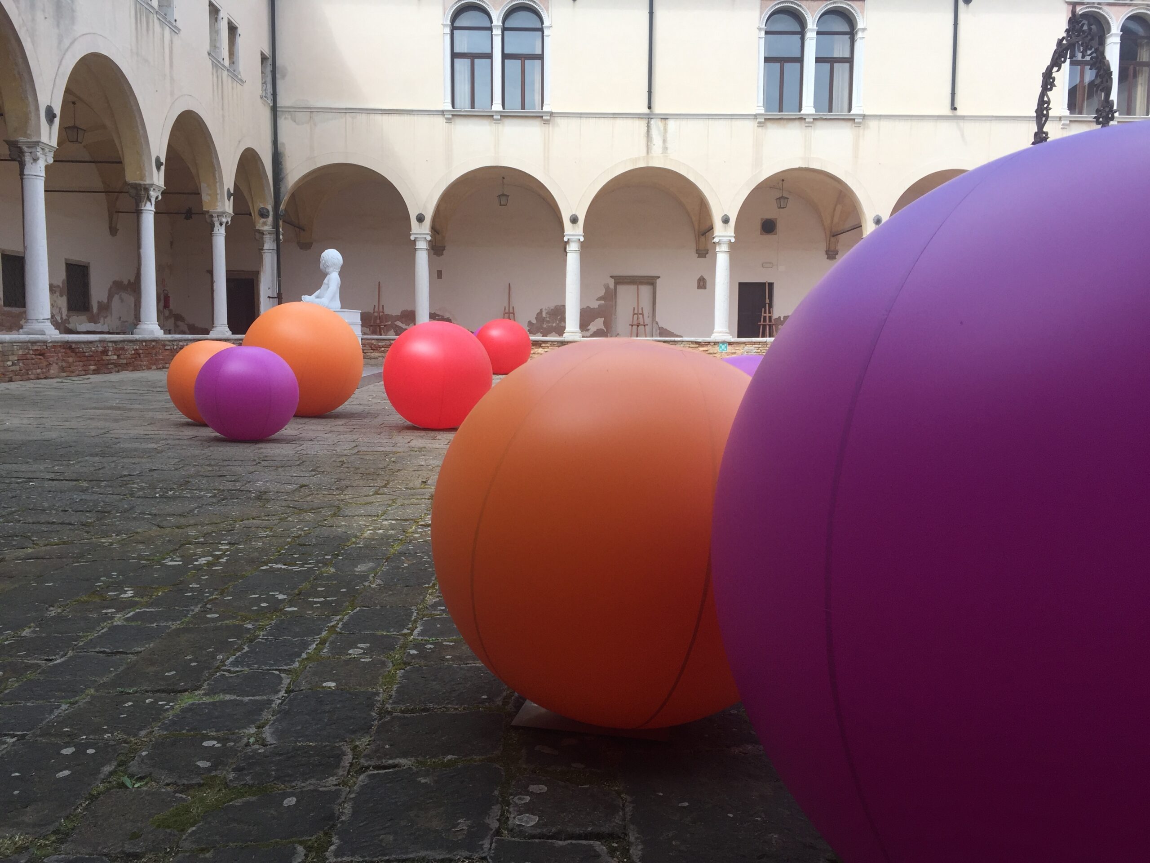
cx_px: 575
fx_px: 963
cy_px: 432
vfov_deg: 48.2
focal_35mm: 29
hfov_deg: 61.7
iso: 32
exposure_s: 1/898
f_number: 2.2
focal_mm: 4.15
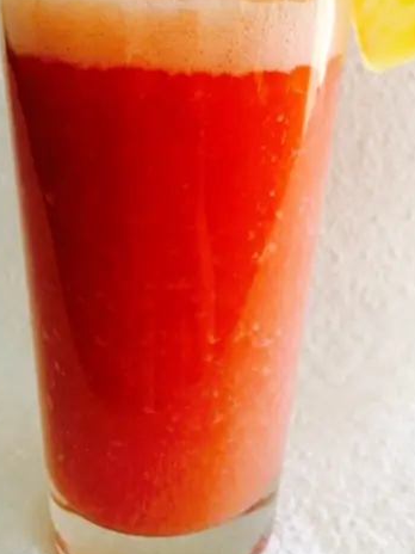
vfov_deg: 41.6
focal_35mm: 45
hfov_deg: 32.1
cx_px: 249
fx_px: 719
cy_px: 195
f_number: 2.2
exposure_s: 1/30
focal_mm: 4.15
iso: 200
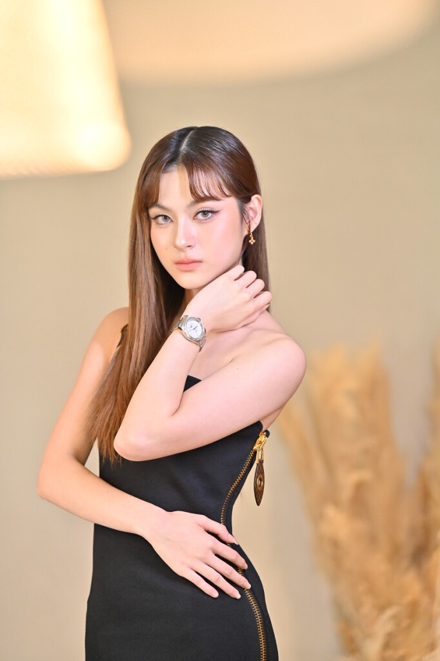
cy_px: 330
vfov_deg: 17.1
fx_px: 2201
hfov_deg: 11.4
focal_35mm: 120
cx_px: 220
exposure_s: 1/400
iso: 2500
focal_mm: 120
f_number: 3.2
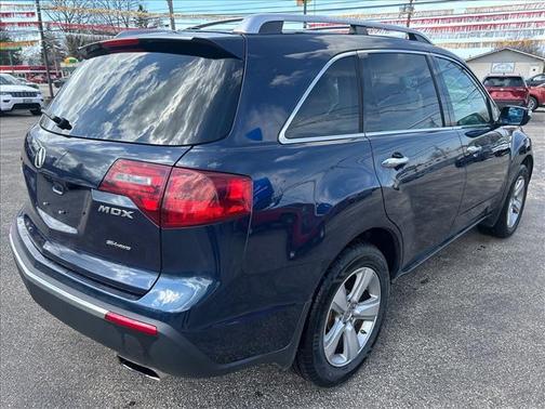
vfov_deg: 53.1
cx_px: 272
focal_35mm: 26
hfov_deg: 67.3
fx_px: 409
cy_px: 204
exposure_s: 1/797
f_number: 1.5
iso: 50
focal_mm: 5.7
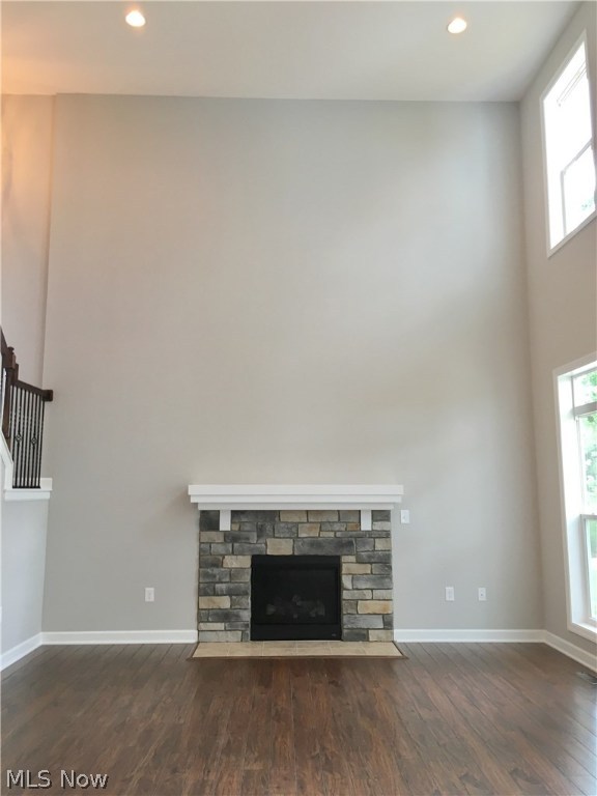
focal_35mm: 29
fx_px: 667
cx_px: 298
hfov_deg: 48.2
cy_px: 398
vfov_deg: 61.7
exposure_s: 1/30
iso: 50
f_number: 2.2
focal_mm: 4.15
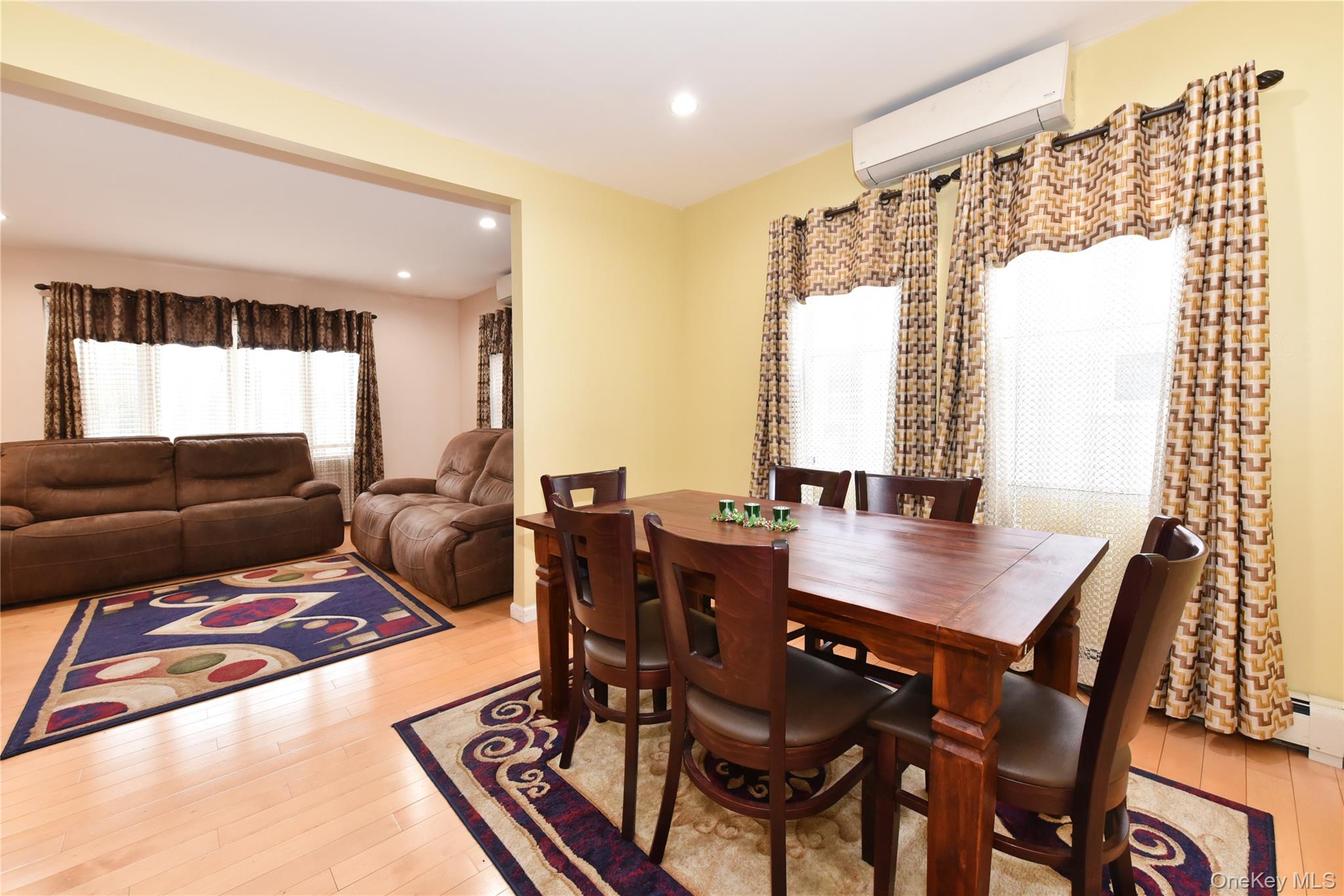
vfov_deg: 81.2
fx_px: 523
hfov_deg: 104.2
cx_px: 672
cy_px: 448
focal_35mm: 14
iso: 1600
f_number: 9
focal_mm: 14
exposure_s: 1/25
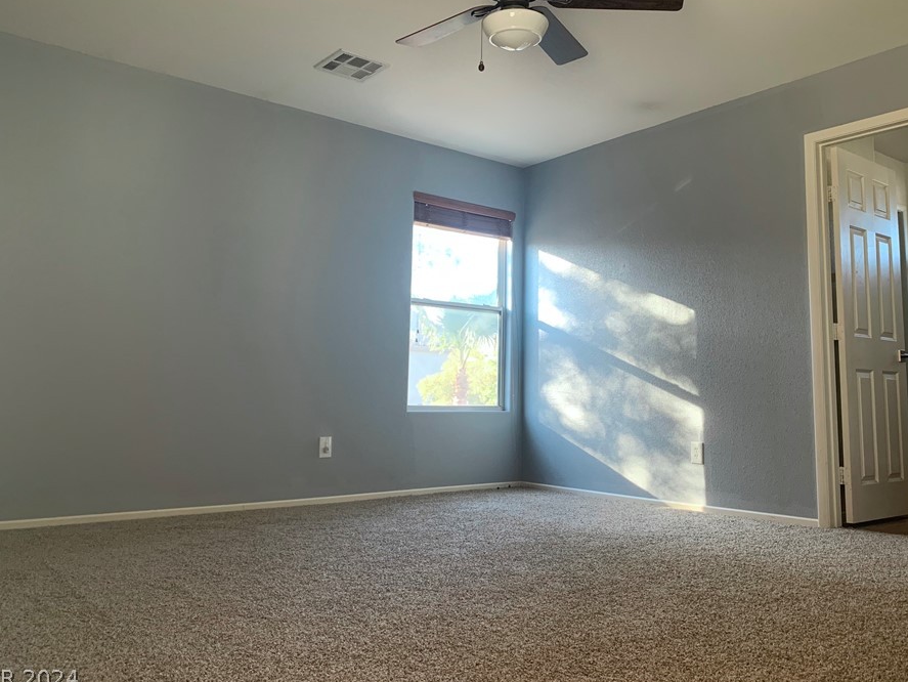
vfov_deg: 46.7
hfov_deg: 59.9
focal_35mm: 30
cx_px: 491
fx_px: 787
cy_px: 302
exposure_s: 1/60
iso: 125
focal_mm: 4.25
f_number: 1.8
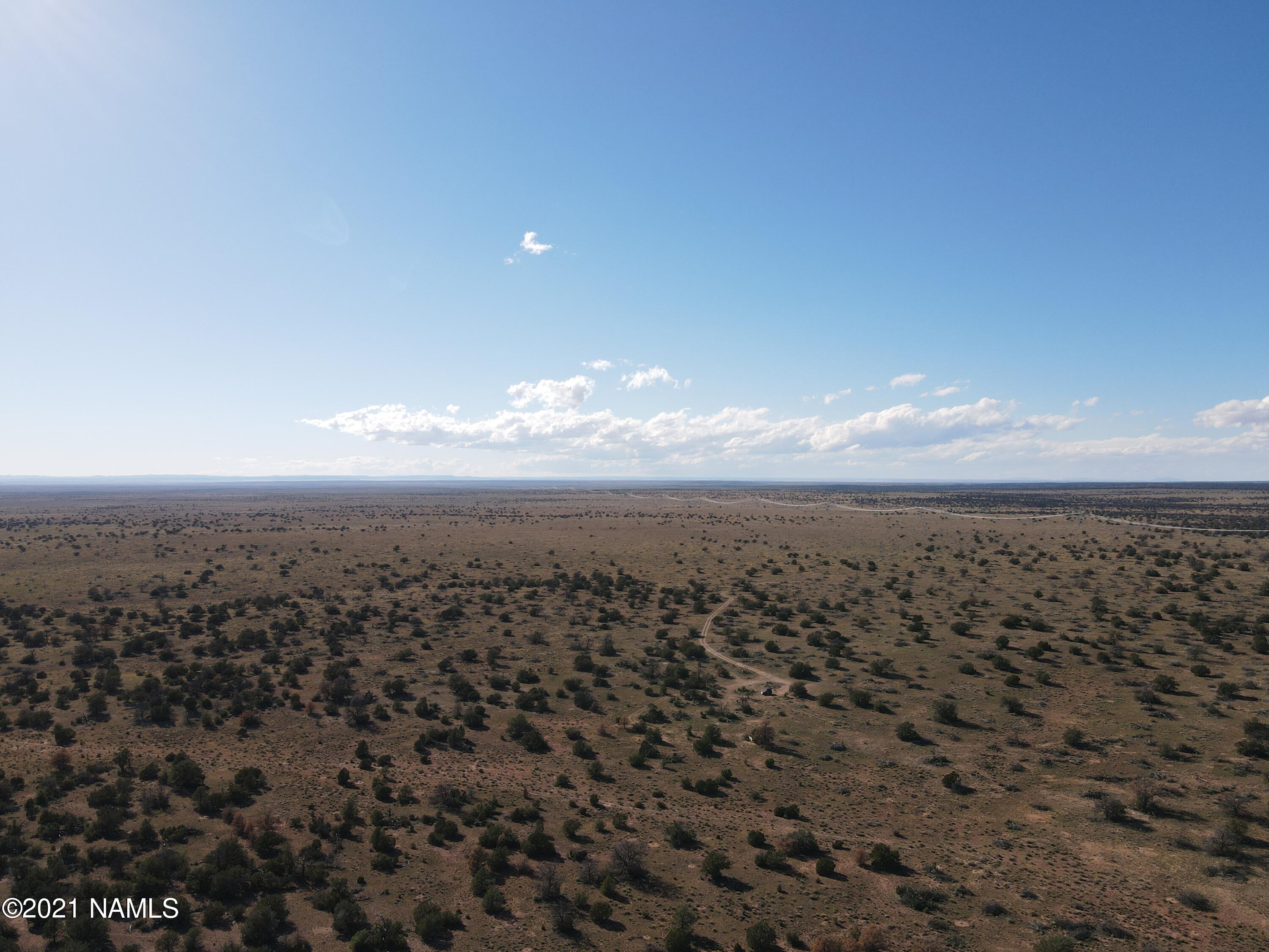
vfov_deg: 56.8
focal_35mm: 24
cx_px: 634
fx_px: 880
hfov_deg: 71.6
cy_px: 476
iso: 100
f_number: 2.8
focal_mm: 4.5
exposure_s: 1/800
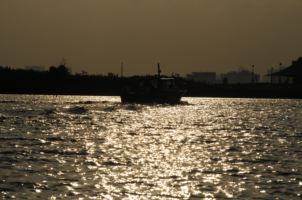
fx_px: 1697
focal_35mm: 202
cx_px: 151
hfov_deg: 10.2
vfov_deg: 6.8
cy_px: 100
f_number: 11
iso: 200
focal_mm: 135
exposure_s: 1/4000
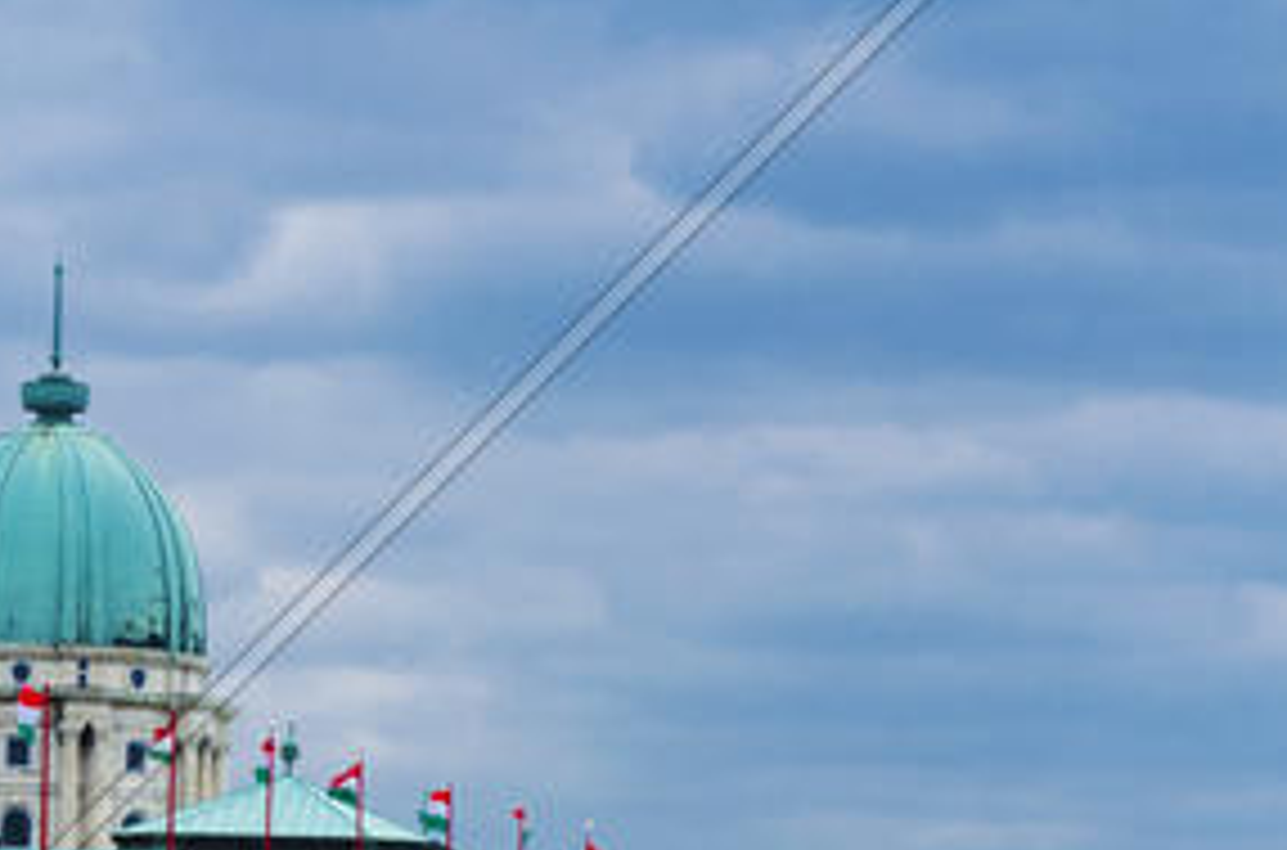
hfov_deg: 11.0
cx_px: -315
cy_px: 1223
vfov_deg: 7.3
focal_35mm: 184
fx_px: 6560
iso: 100
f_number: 8
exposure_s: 1/180
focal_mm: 40
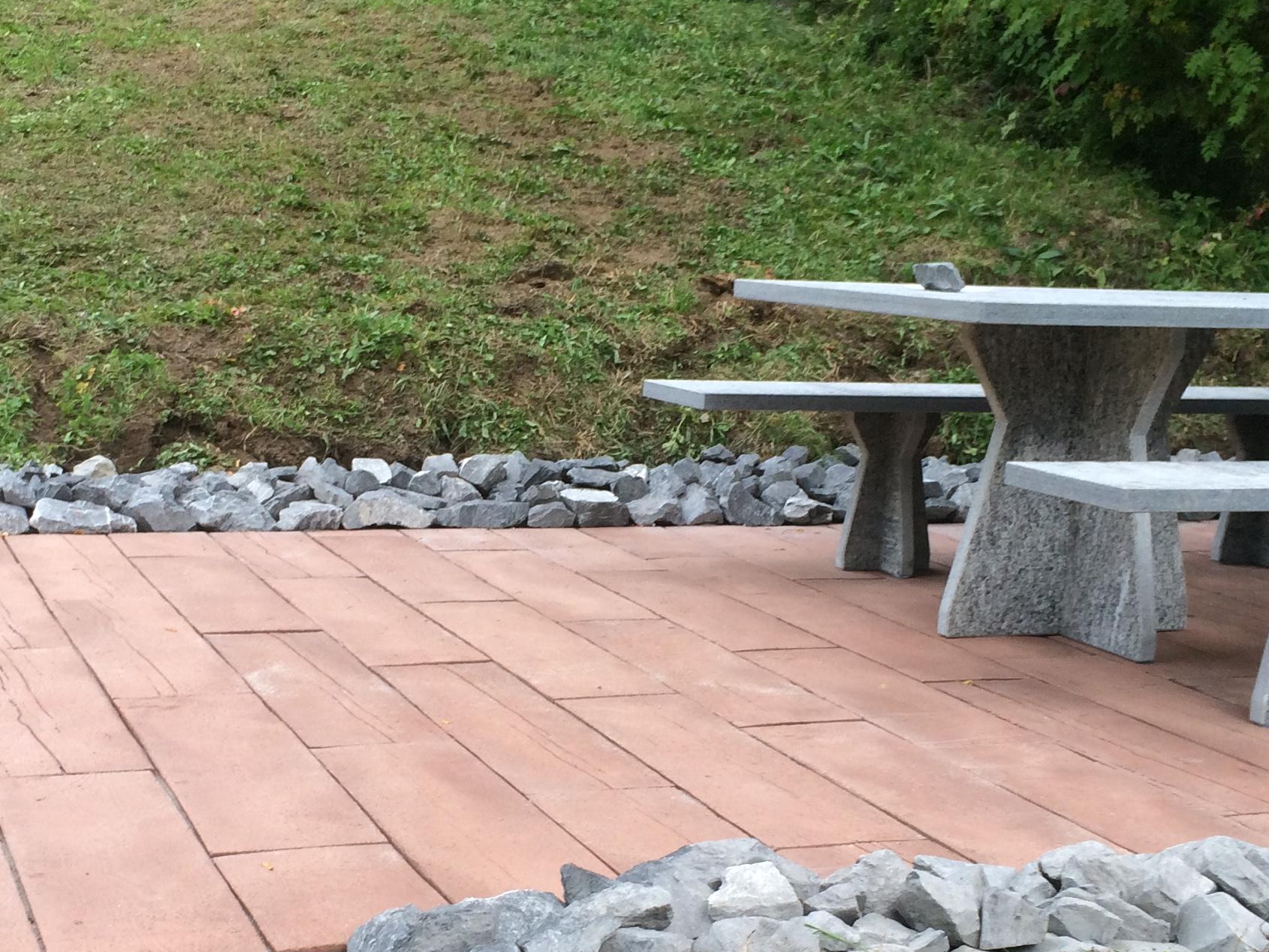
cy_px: 589
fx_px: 2053
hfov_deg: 34.3
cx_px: 541
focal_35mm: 56
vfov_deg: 26.0
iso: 64
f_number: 2.2
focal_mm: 4.15
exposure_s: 1/100
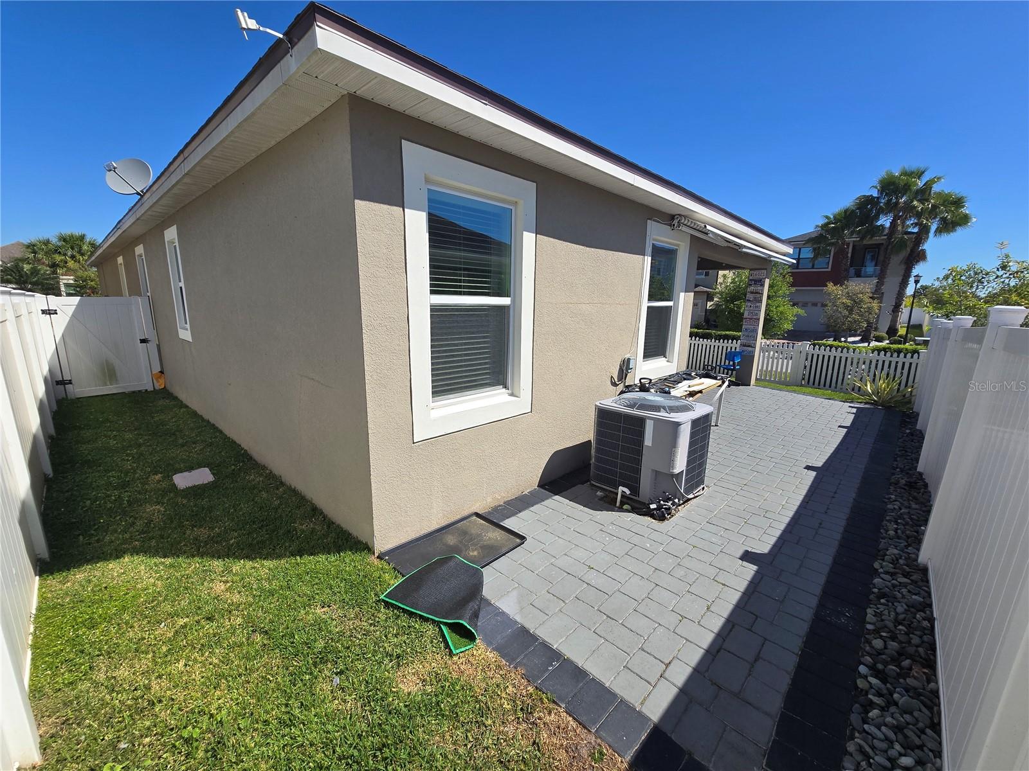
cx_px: 514
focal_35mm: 13
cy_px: 386
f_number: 2.2
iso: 50
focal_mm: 2.2
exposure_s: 1/2607
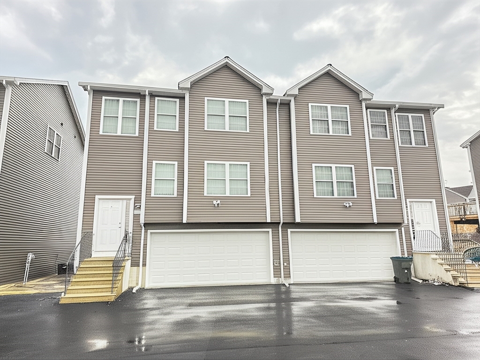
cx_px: 240
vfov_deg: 58.9
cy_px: 180
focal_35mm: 23
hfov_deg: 73.9
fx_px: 319
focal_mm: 6.25
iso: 80
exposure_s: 1/1248
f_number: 1.7
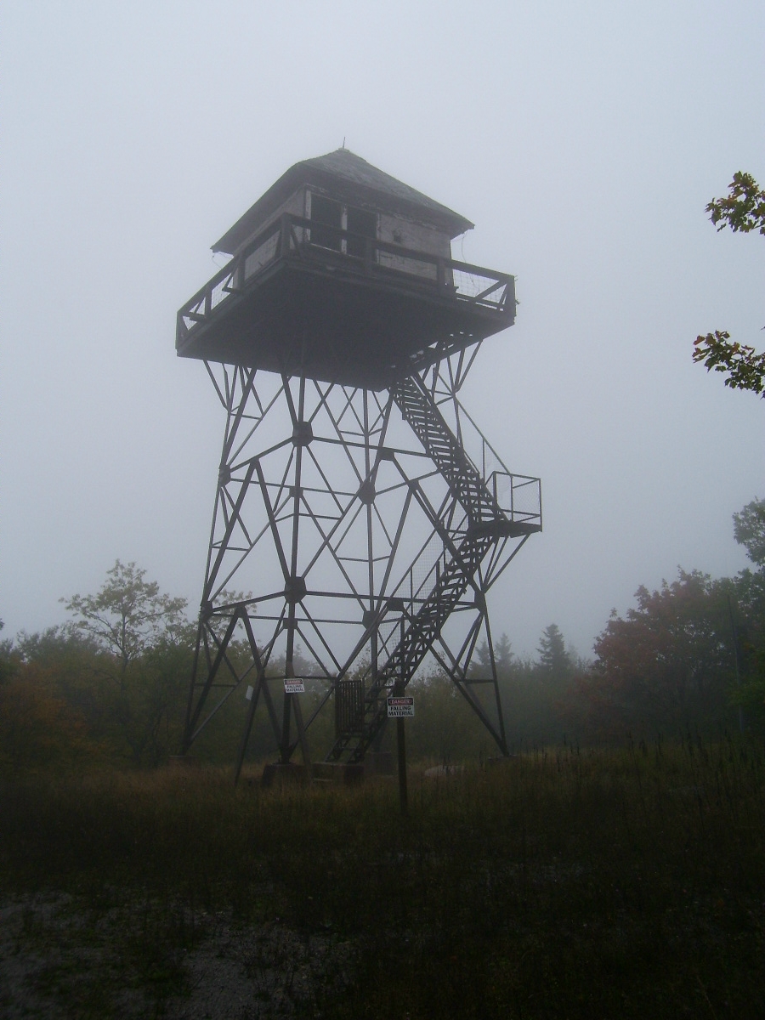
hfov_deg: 41.8
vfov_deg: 54.0
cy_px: 510
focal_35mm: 34
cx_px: 382
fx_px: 1002
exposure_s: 1/500
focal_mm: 5.6
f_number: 4.8
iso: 80
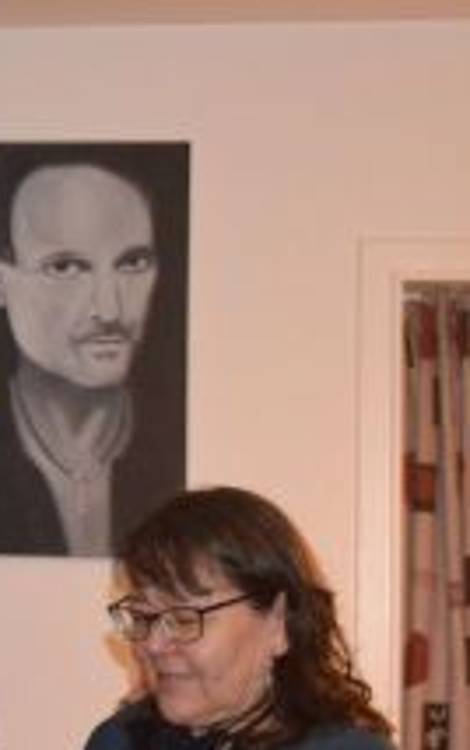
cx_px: -217
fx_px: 2333
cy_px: 403
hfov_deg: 11.1
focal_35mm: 114
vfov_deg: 18.3
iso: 900
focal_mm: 20
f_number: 3.8
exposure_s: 1/60
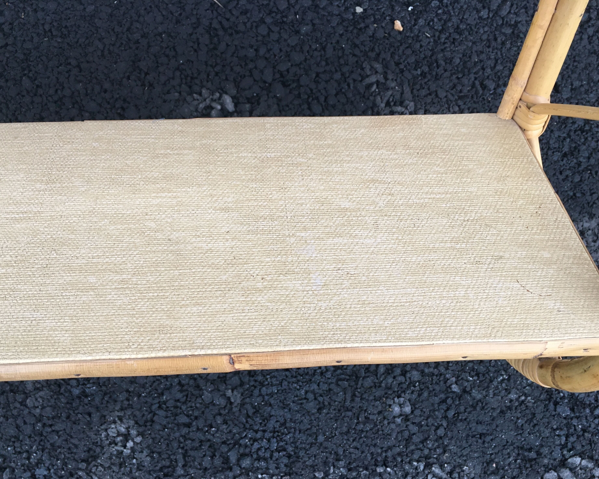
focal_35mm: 31
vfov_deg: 47.1
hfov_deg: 57.2
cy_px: 245
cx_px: 286
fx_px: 550
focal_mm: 4.15
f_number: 2.2
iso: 50
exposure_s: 1/33
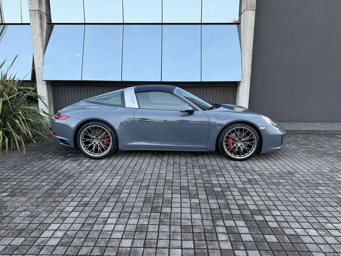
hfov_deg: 71.6
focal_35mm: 24
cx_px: 170
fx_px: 236
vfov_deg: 56.8
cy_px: 128
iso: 64
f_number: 1.78
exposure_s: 1/231
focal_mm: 6.76
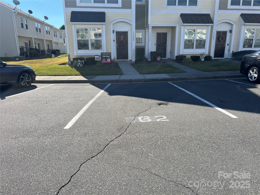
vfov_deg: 53.1
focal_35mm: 26
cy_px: 98
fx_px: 195
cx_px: 130
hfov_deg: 67.3
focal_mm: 5.7
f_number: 1.5
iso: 50
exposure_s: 1/3077
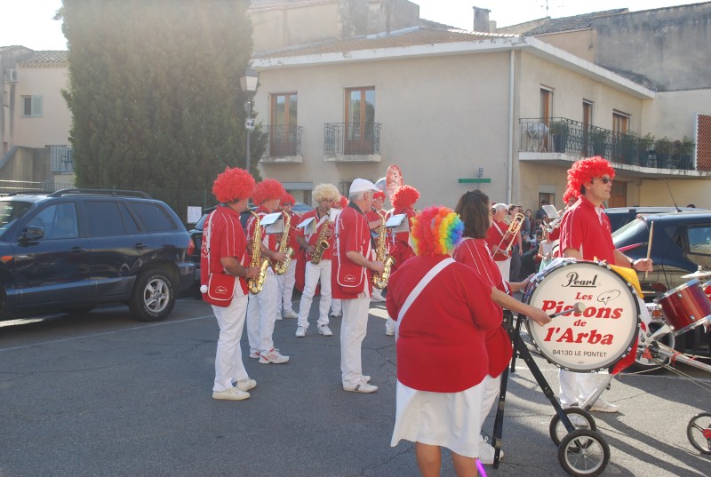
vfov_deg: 34.4
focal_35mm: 39
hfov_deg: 49.5
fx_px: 772
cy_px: 238
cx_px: 356
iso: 100
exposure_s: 1/125
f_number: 5.6
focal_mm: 26
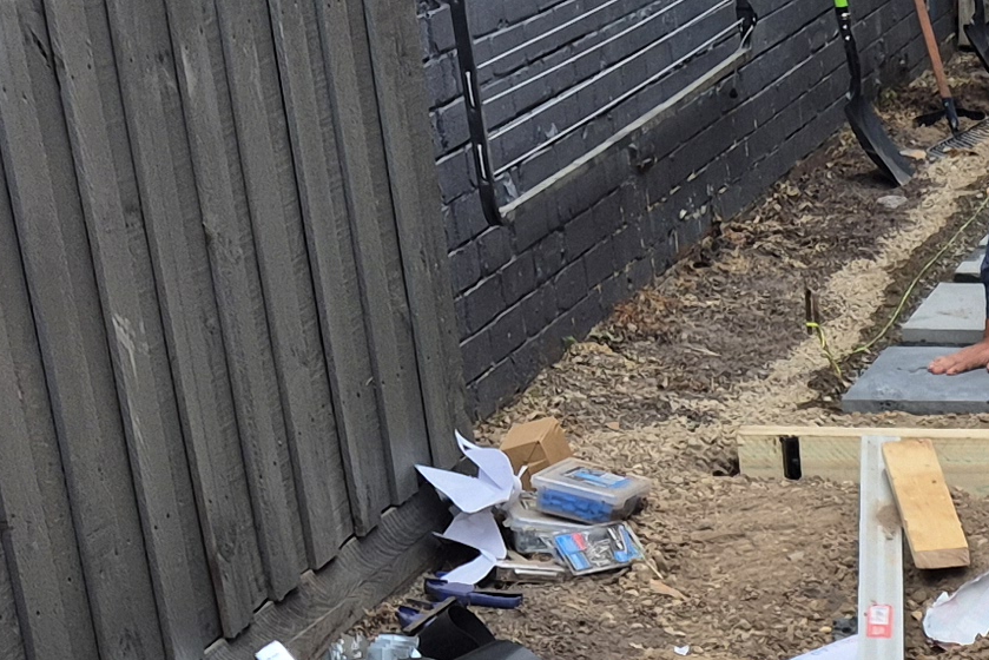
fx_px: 3133
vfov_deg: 11.5
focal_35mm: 114
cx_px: 1683
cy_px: 1009
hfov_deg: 15.8
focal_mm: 5.4
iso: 25
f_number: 1.8
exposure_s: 1/624
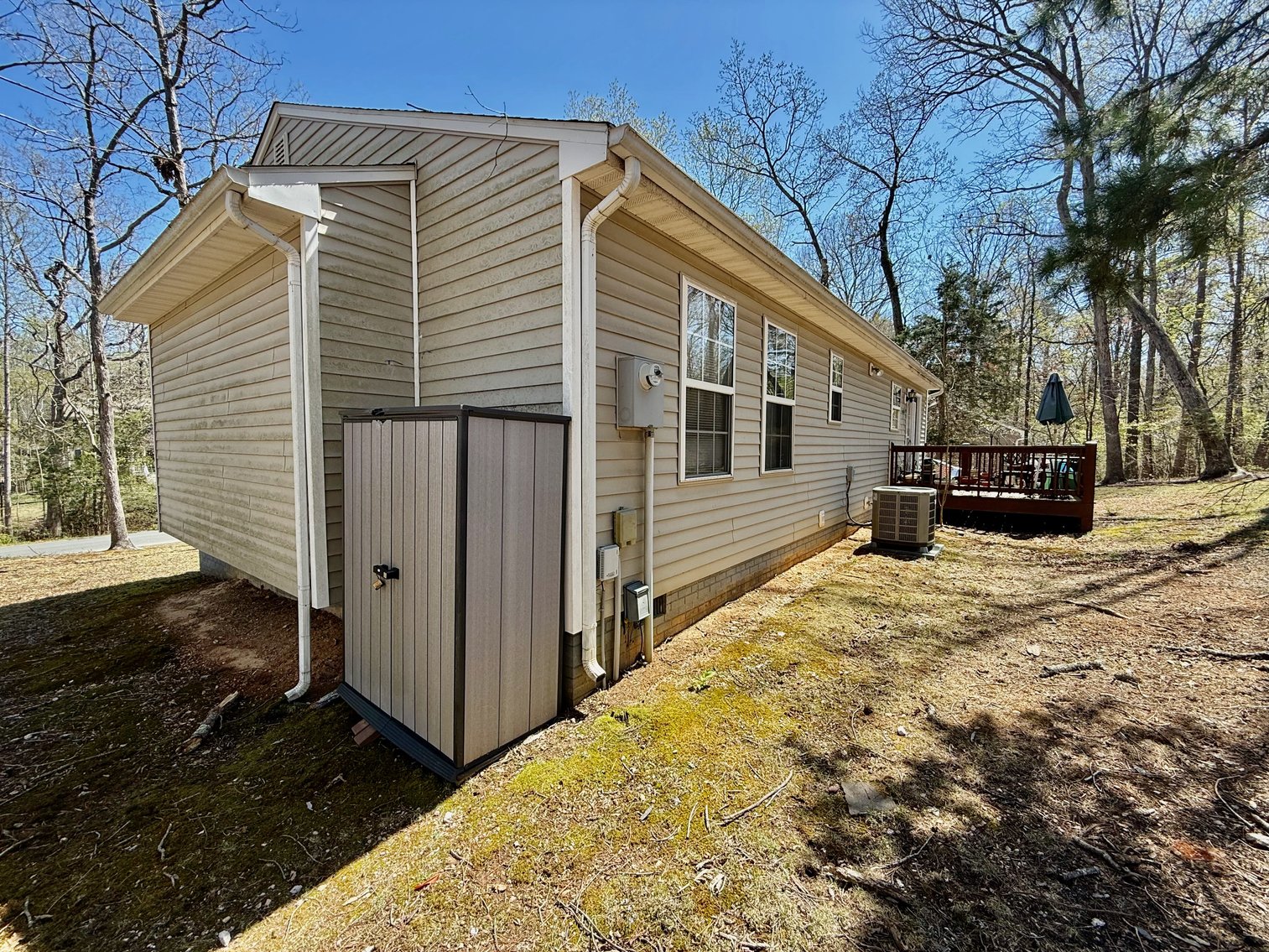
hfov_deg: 102.1
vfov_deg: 85.7
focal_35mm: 14
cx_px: 634
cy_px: 476
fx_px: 513
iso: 50
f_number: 2.2
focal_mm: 2.22
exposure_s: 1/514
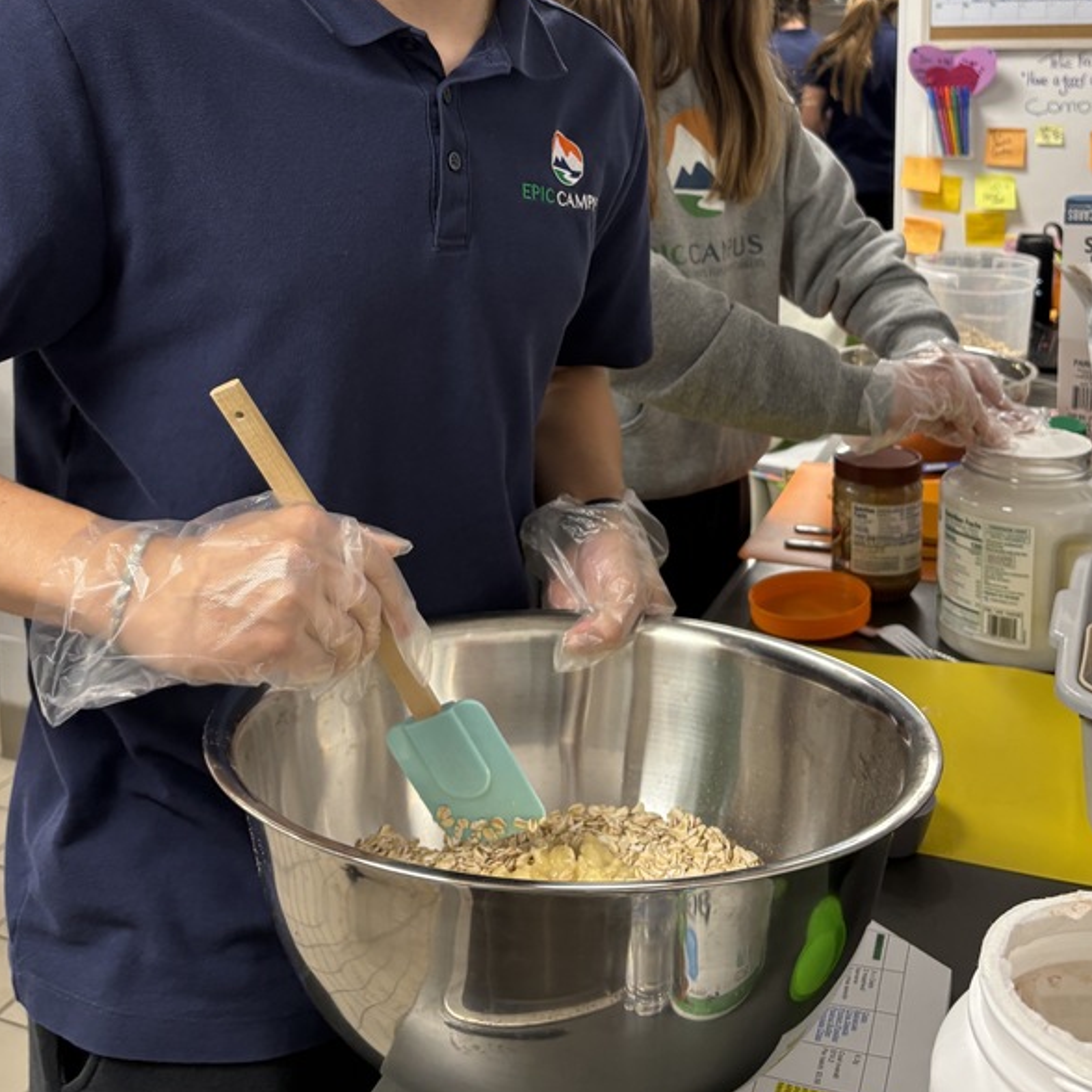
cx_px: 544
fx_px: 1428
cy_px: 247
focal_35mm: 40
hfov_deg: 41.9
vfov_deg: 40.4
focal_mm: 5.96
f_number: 1.6
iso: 100
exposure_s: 1/60
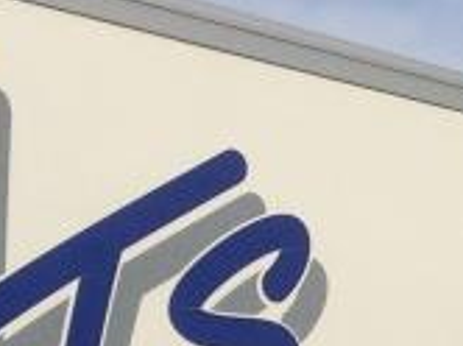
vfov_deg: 8.3
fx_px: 2391
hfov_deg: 9.8
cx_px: 1085
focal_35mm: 179
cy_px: 262
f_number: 2.2
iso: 32
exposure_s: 1/3731
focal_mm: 4.15
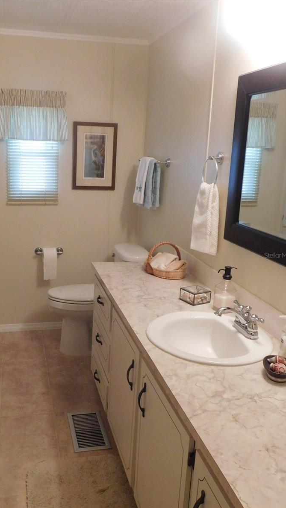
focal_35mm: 33
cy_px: 255
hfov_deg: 35.4
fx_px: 445
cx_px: 102
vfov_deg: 59.5
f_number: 3.2
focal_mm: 5.3
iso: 400
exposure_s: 1/25
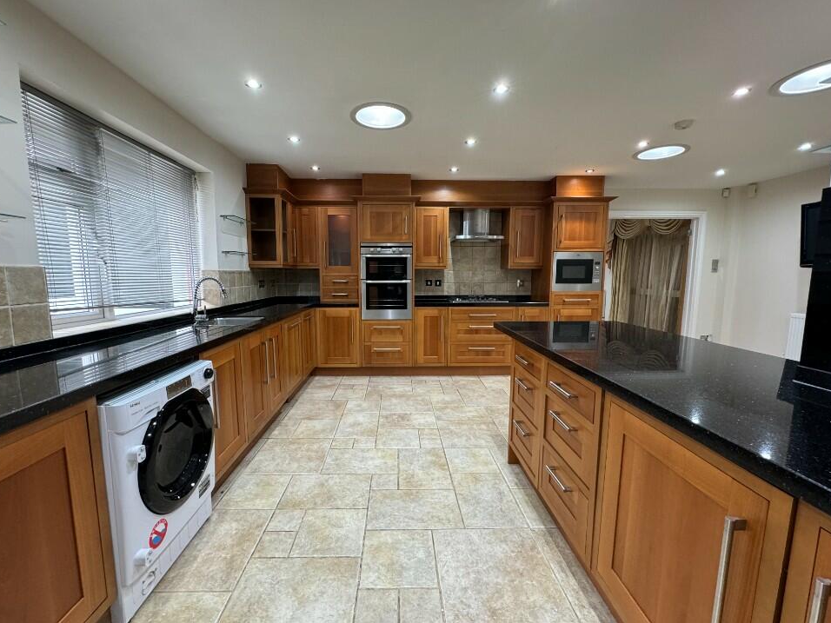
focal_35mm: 15
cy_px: 318
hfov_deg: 98.1
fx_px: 360
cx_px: 404
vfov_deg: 81.7
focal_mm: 2.22
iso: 250
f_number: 2.2
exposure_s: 1/50
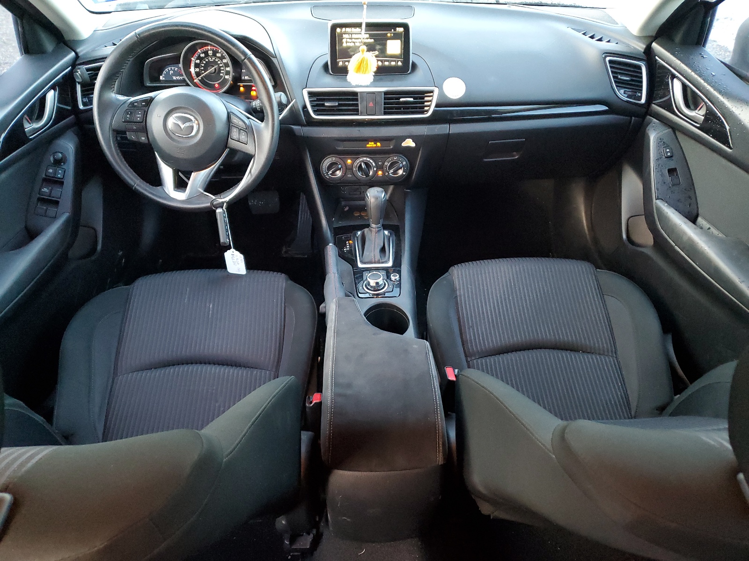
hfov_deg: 67.3
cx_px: 374
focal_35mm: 26
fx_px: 563
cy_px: 280
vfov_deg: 53.1
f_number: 1.5
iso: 392
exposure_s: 1/60.2
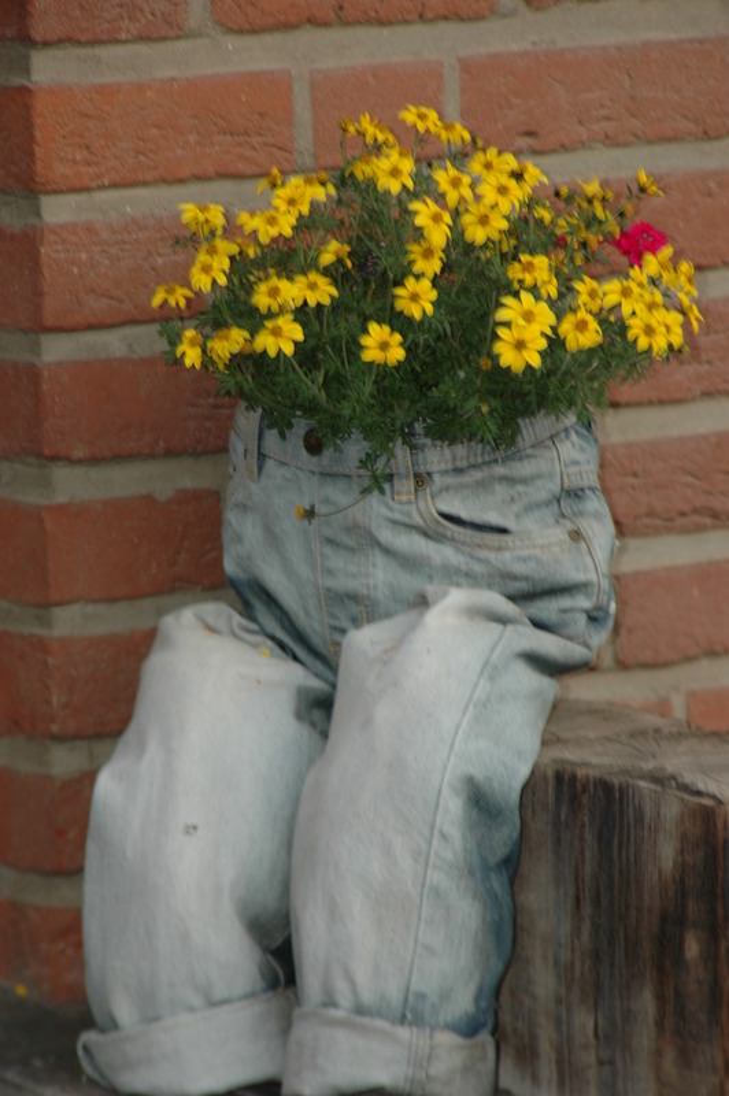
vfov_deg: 6.9
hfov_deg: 4.6
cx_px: 364
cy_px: 548
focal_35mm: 300
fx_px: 9128
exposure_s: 1/60
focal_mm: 200
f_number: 5.6
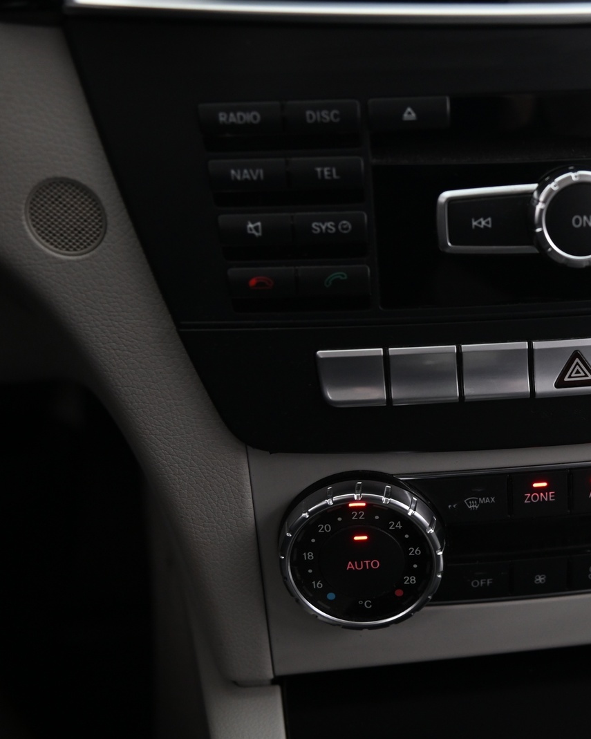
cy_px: 368
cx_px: 545
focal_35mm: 57
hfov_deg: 25.7
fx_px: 1246
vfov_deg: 33.0
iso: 2000
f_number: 4
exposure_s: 1/15
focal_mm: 40
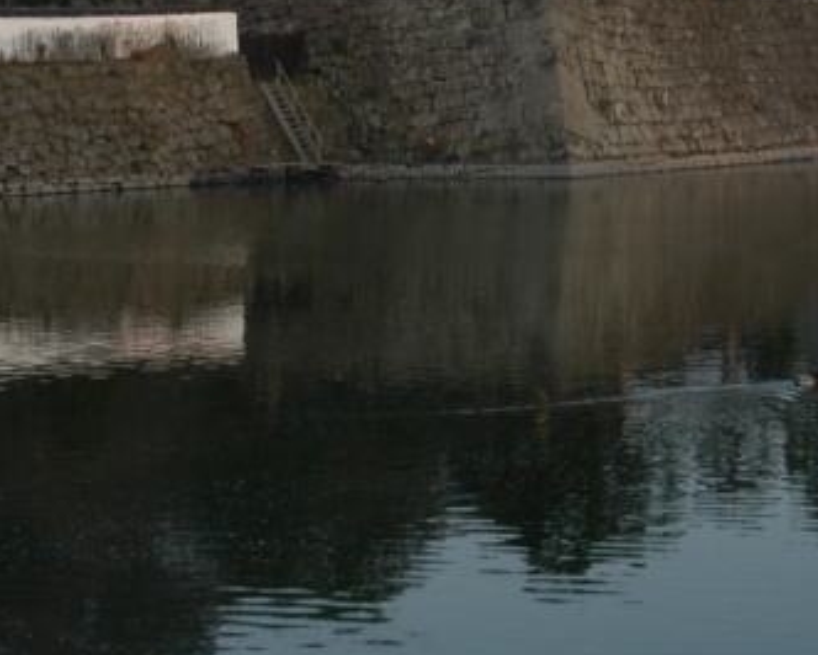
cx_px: 505
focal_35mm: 104
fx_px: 2519
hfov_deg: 18.4
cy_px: 137
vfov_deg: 14.7
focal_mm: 24
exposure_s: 1/160
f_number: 6.3
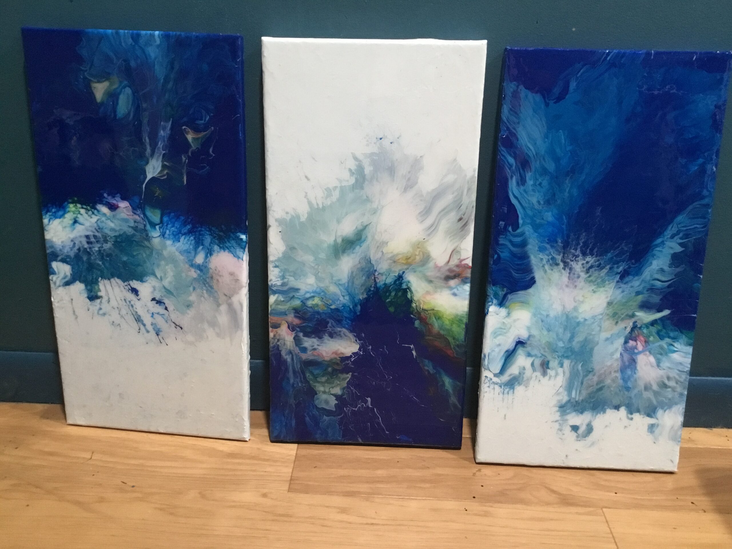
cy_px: 274
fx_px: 656
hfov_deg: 58.4
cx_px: 366
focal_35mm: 31
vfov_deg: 45.4
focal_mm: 3.3
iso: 200
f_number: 2.4
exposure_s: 1/24
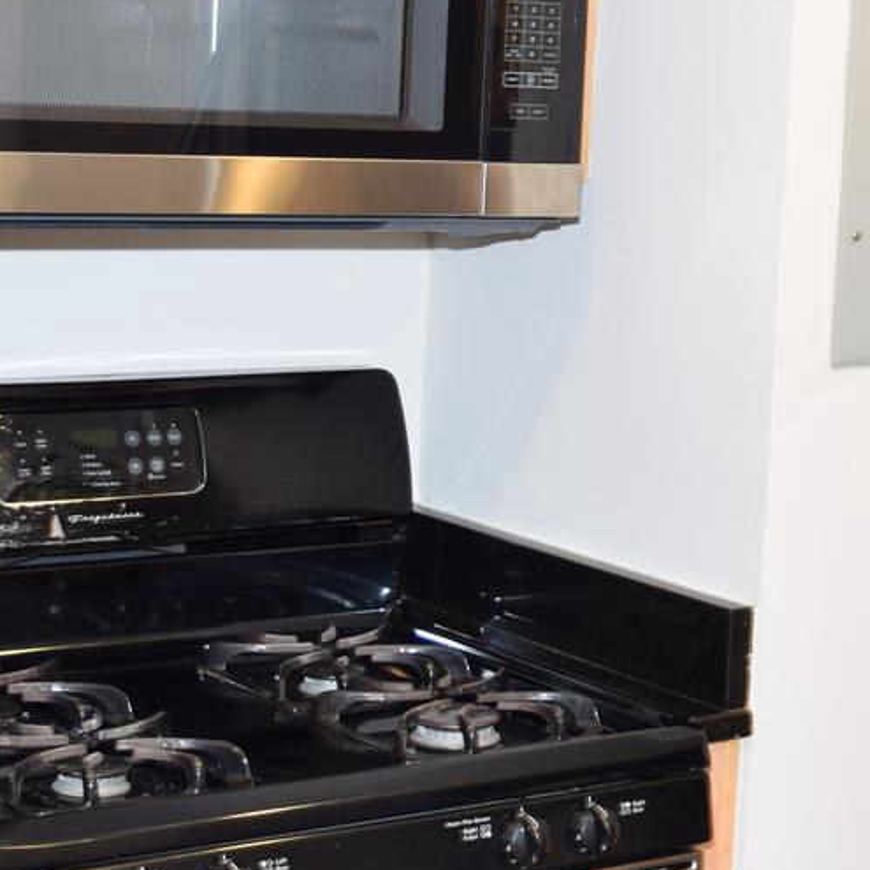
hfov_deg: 18.0
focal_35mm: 95
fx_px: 2701
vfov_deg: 18.2
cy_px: 252
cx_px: 814
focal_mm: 18
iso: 100
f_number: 3.5
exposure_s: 1/15
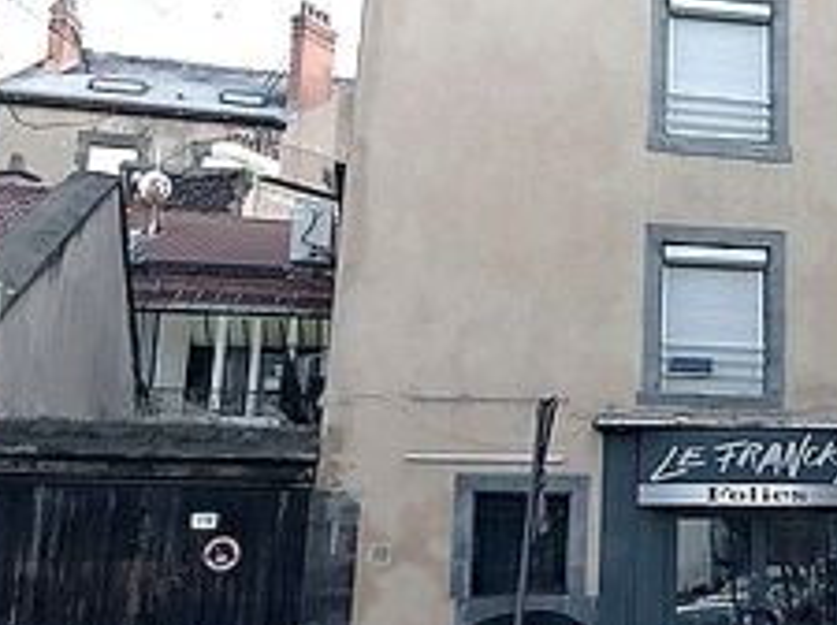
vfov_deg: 23.5
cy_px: 219
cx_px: 837
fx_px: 1497
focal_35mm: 62
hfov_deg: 29.2
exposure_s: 1/100
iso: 40
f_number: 2.2
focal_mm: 4.15
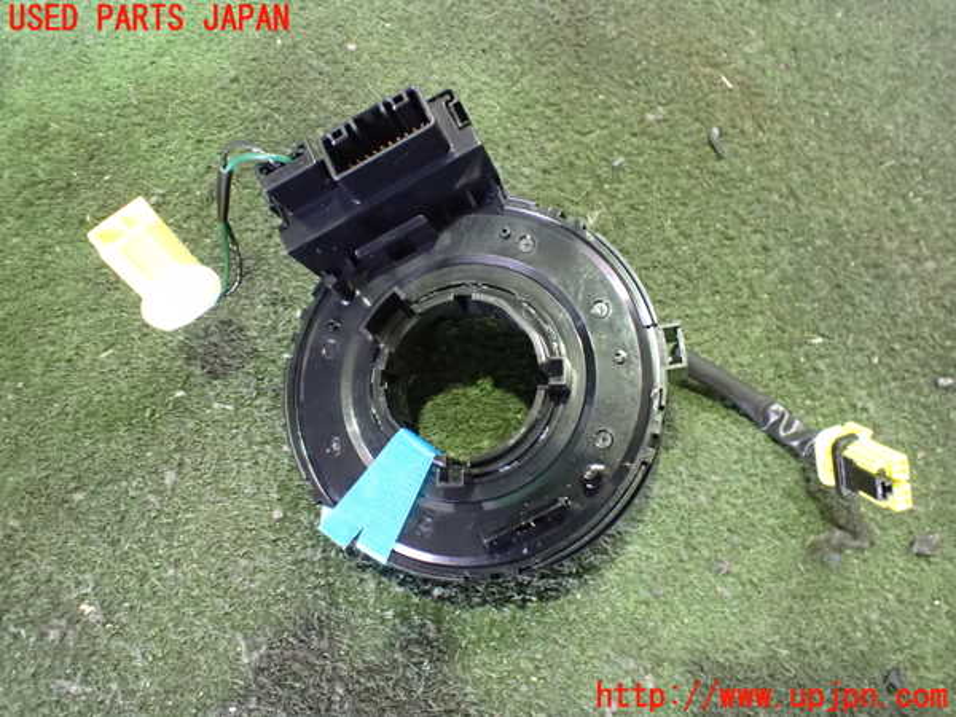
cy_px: 358
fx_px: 829
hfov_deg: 60.0
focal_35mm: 30
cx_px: 478
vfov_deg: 46.8
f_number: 2.3
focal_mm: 5.4
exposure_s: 1/30
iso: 1600
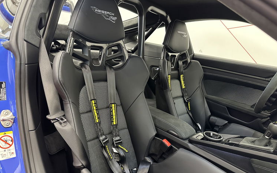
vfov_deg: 47.5
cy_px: 96
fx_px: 196
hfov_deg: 70.4
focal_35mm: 26
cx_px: 137
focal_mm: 6.86
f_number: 1.78
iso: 640
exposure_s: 1/50
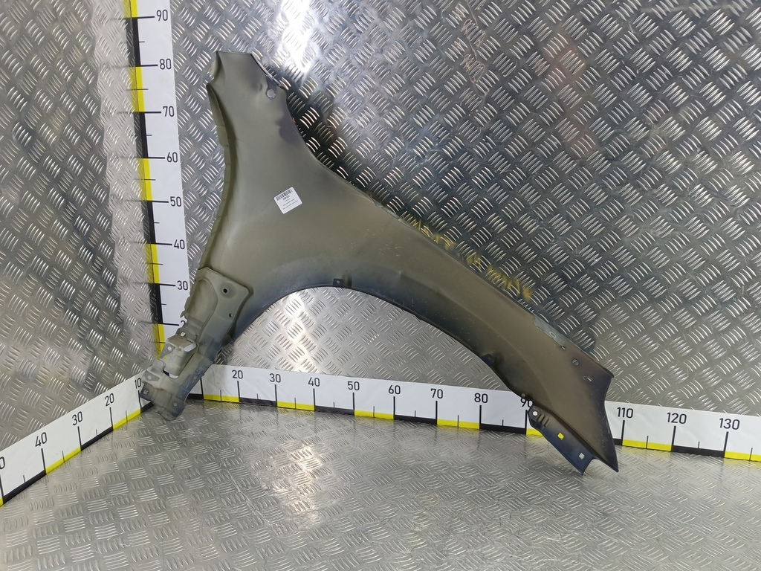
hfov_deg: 73.9
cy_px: 286
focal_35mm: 23
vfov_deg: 58.9
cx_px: 380
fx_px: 506
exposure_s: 1/50
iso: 168
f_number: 1.6
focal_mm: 4.11
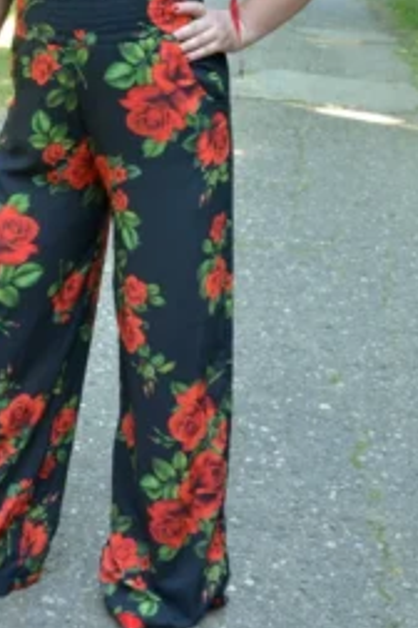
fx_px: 1028
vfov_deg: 33.0
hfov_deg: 22.8
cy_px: 132
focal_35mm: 59
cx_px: 102
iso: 640
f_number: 5
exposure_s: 1/80
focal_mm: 22
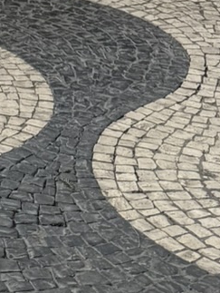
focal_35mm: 152
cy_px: -617
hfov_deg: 9.0
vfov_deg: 9.6
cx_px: -281
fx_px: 1285
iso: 80
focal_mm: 6.76
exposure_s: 1/9091
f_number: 1.78
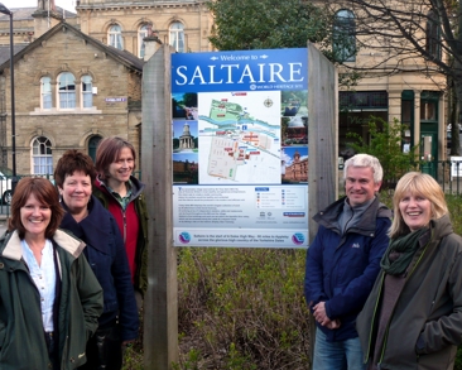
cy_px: 182
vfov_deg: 31.5
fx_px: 656
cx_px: 240
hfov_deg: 38.8
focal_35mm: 48
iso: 100
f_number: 4.1
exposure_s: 1/40
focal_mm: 7.3
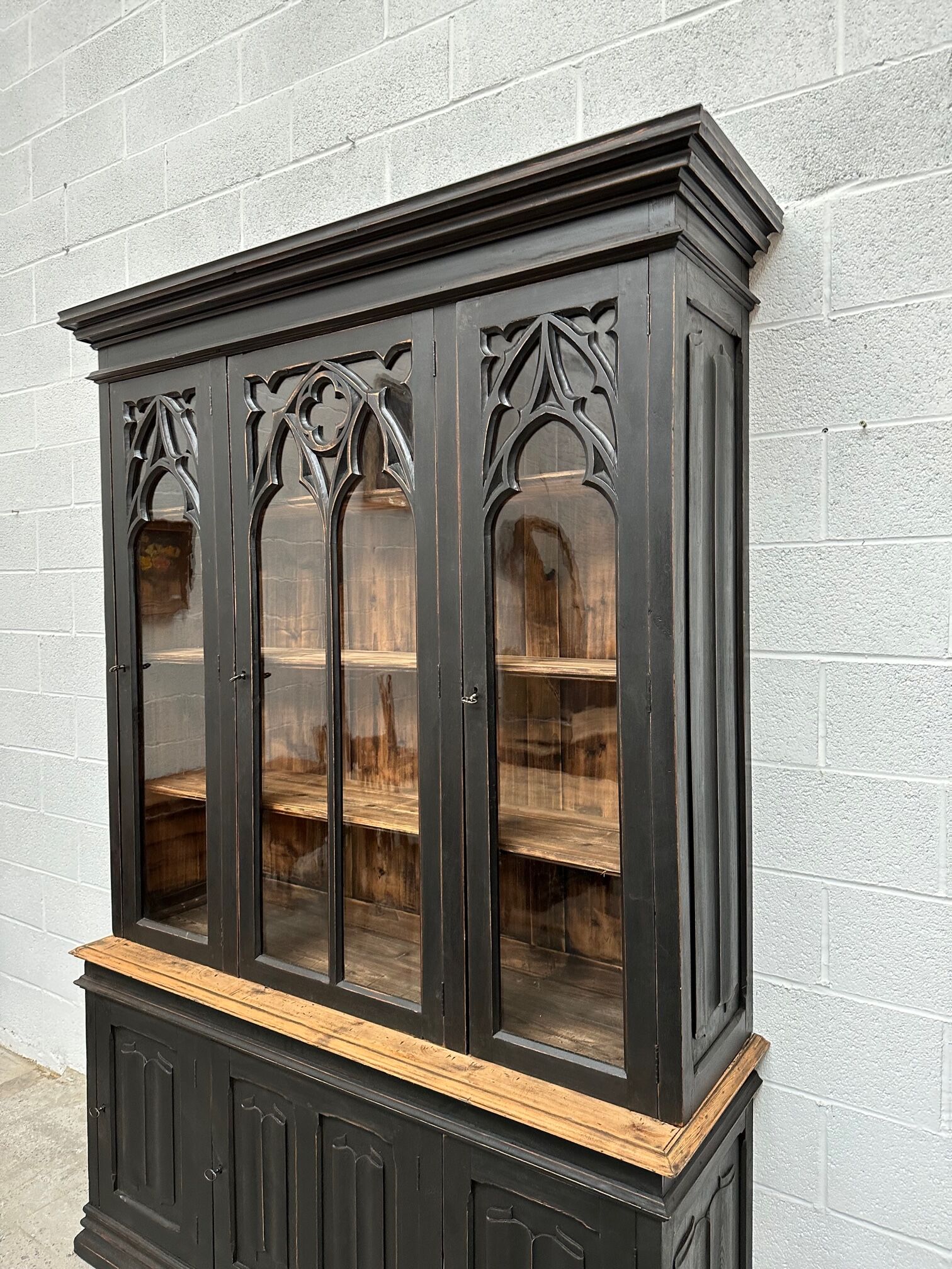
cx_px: 476
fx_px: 880
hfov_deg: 56.8
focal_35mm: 24
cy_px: 634
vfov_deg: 71.6
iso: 250
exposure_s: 1/96
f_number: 1.78
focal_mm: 6.86
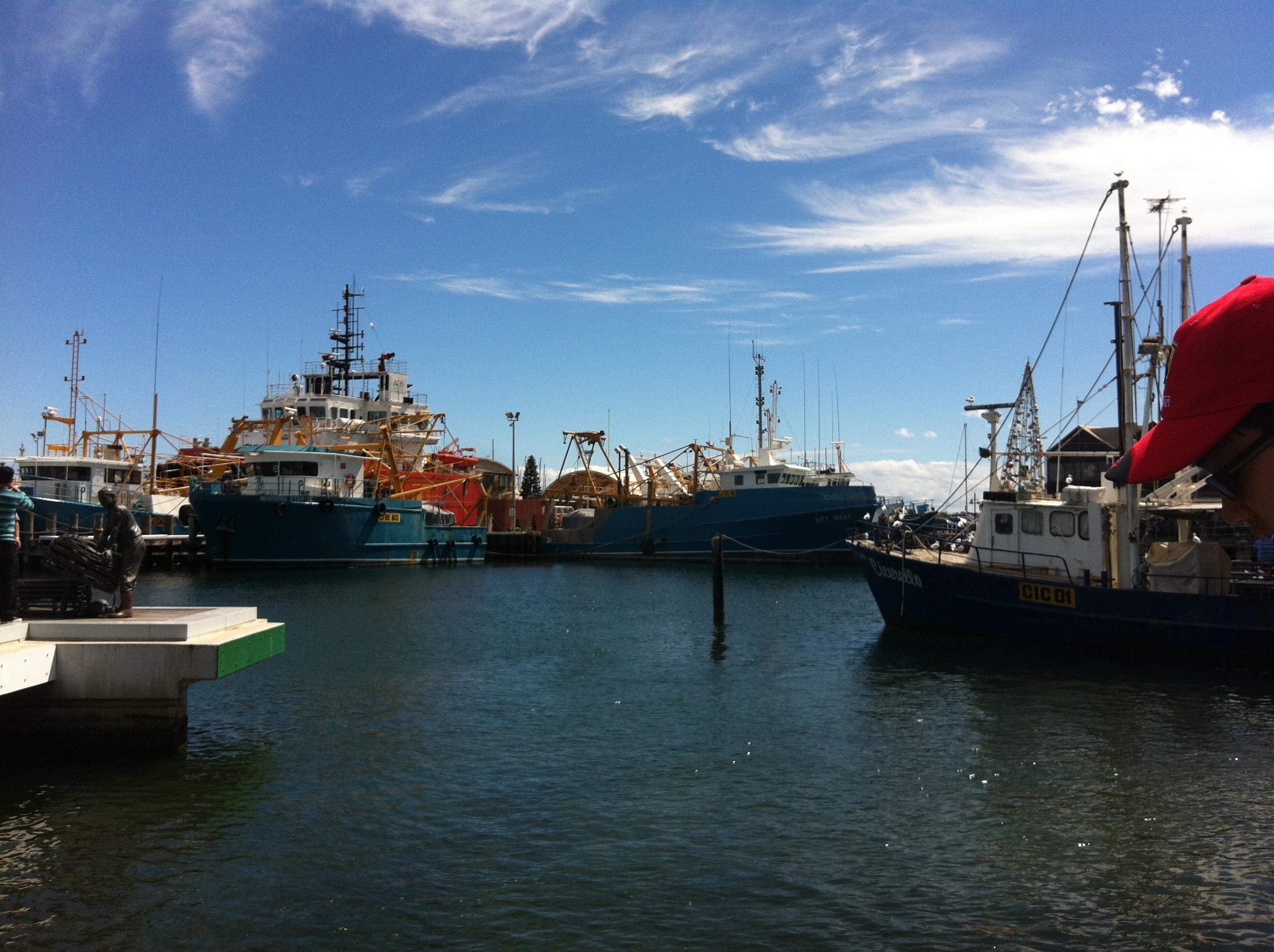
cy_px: 476
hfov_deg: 52.7
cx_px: 637
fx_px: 1286
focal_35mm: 35
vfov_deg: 40.6
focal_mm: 3.85
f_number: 2.8
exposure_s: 1/2155
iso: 80
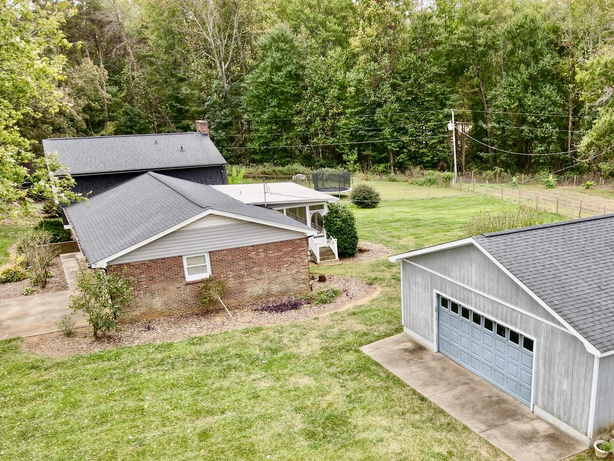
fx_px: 603
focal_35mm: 34
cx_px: 425
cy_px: 319
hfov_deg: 52.6
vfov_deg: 41.1
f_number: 2.8
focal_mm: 4.5
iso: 100
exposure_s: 1/120
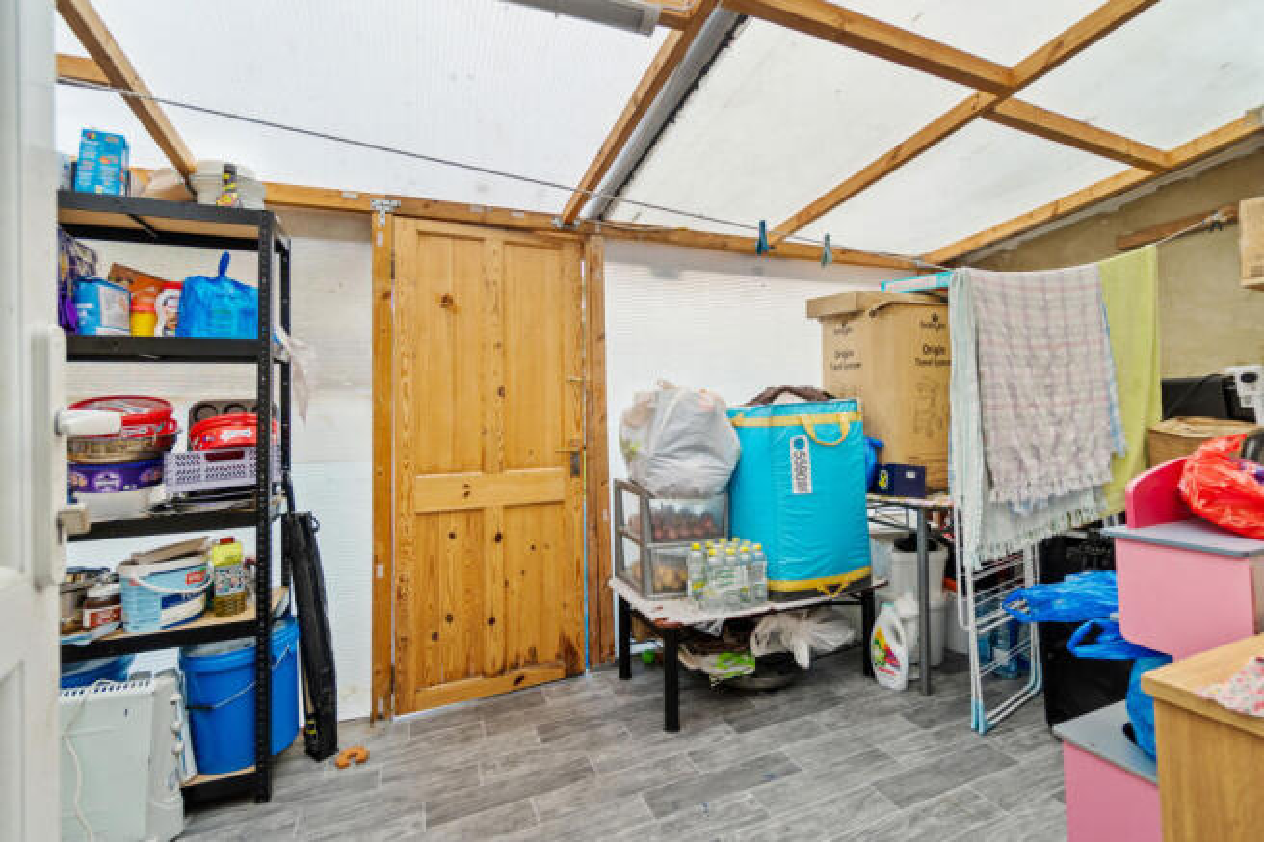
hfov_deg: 100.4
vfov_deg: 77.3
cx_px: 632
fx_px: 527
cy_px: 421
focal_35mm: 15
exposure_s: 1/15
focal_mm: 10
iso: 100
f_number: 4
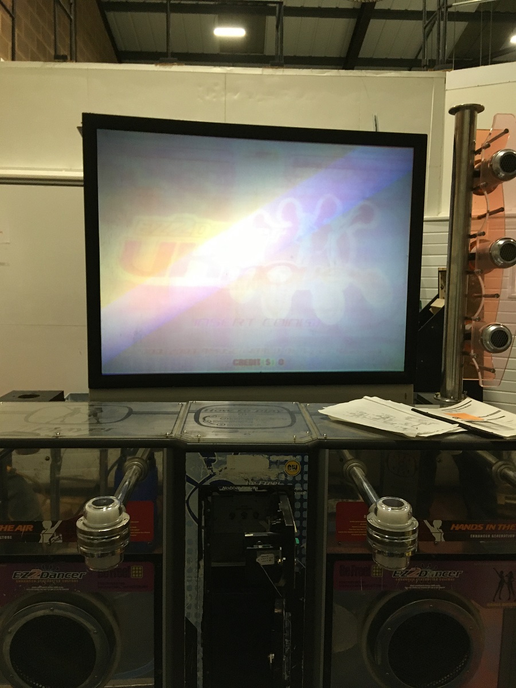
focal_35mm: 29
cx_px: 258
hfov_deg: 48.2
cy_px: 344
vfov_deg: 61.7
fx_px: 576
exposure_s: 1/33
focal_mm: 4.15
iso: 200
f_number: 2.2
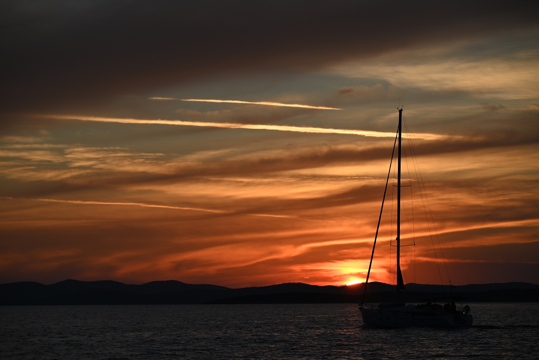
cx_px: 270
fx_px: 1872
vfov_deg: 11.0
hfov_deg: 16.4
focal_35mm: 125
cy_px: 180
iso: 100
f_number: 6.3
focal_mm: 125
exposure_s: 1/640
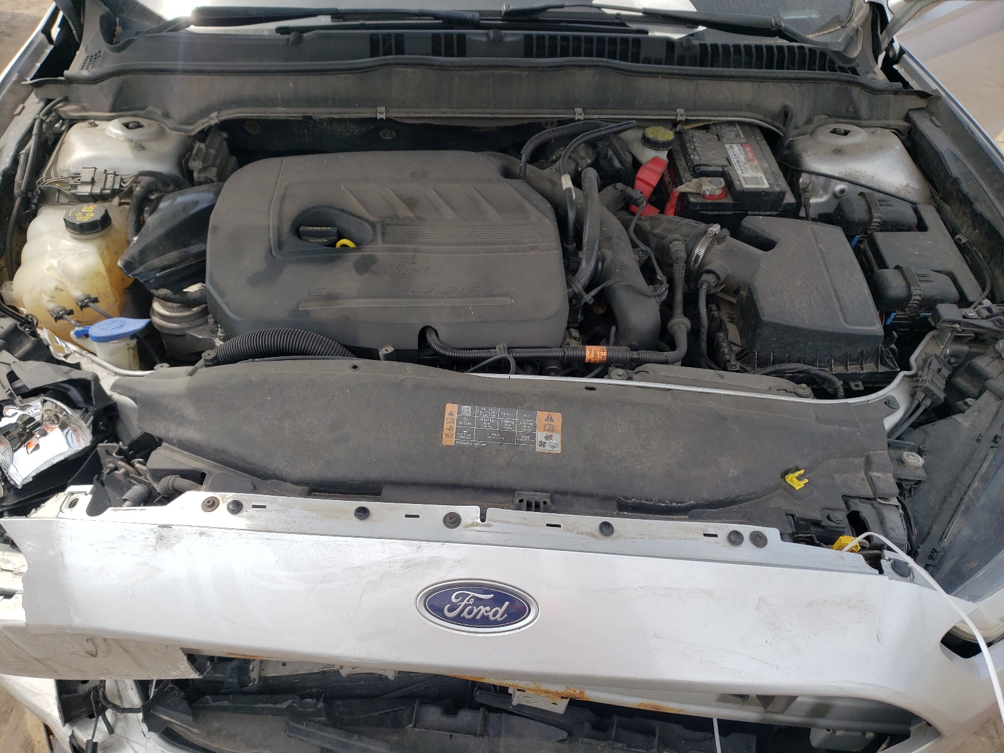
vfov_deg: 53.1
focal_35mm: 26
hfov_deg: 67.3
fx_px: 754
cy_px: 376
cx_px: 502
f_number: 1.5
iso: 50
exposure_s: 1/2000
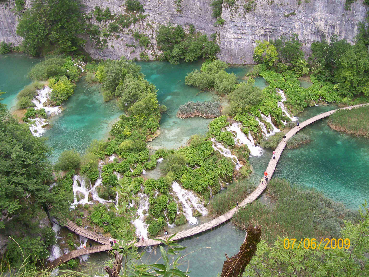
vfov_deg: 39.7
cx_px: 184
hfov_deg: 51.4
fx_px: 384
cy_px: 138
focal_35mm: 36
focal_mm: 6
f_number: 2.7
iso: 80
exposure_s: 1/193
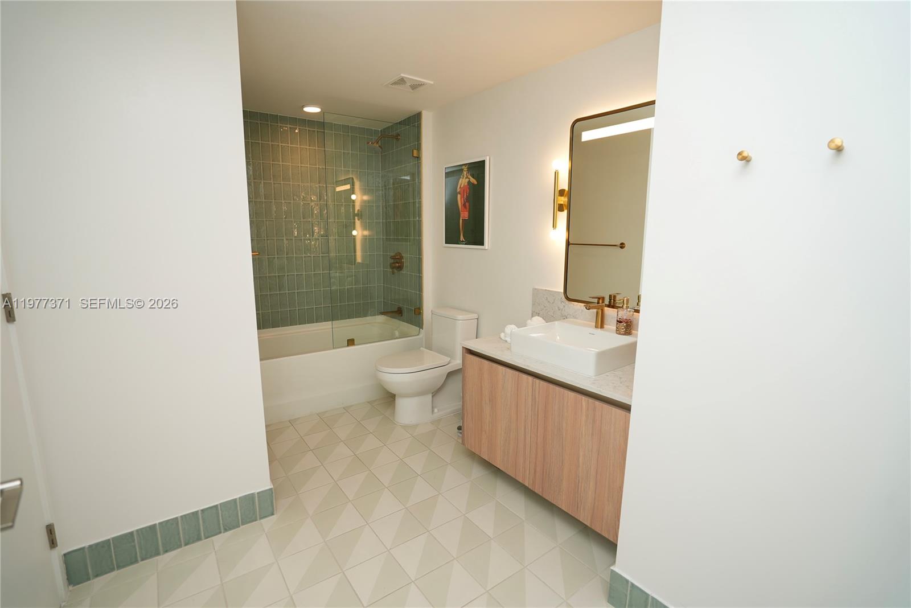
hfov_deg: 96.7
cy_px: 304
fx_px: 405
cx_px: 456
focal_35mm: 16
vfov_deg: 73.8
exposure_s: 1/60
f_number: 4
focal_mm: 16
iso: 80
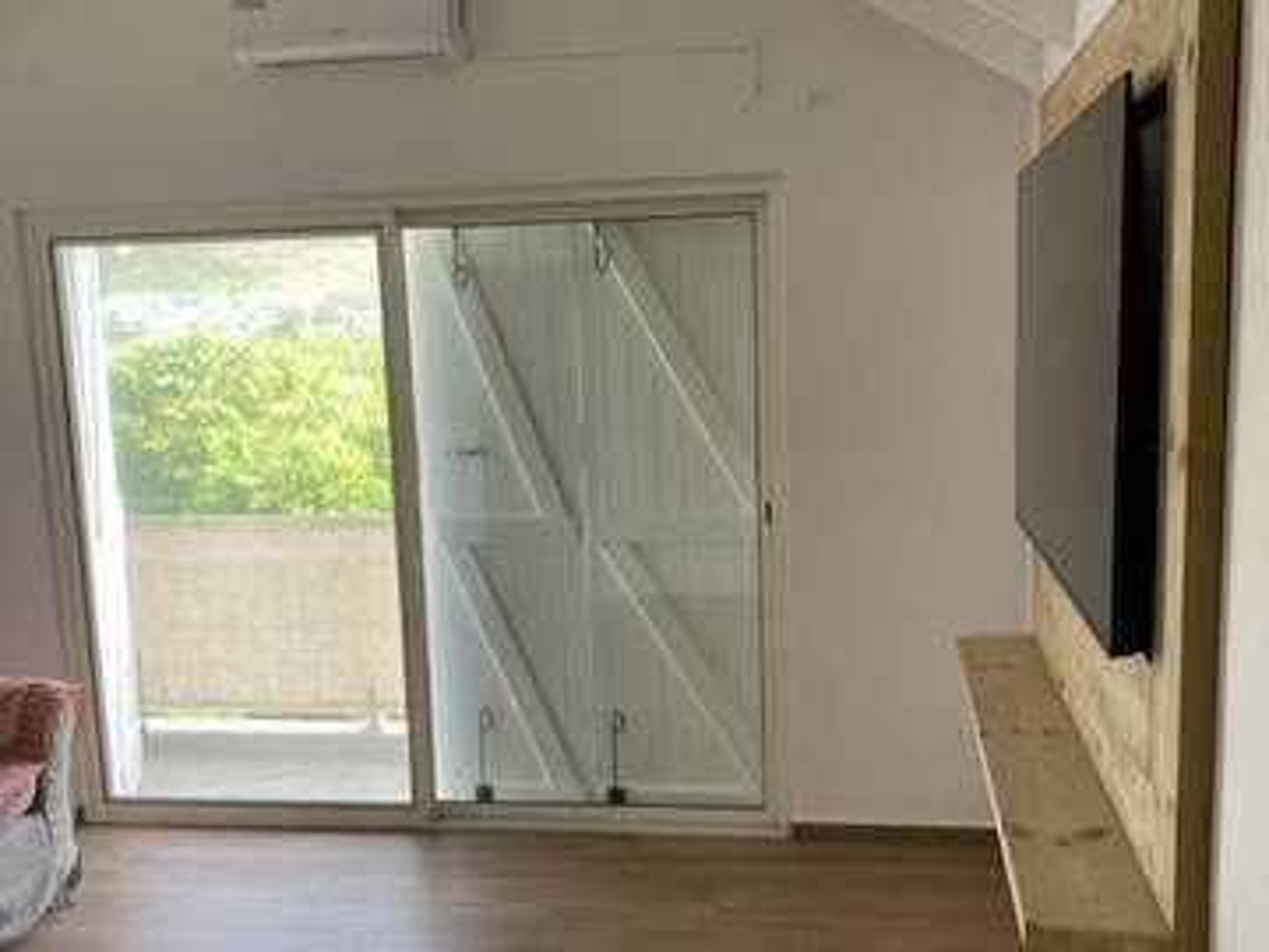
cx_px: 634
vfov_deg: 49.7
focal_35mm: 28
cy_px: 476
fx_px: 1026
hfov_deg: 63.4
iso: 80
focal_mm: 3.99
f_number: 1.8
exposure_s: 1/99
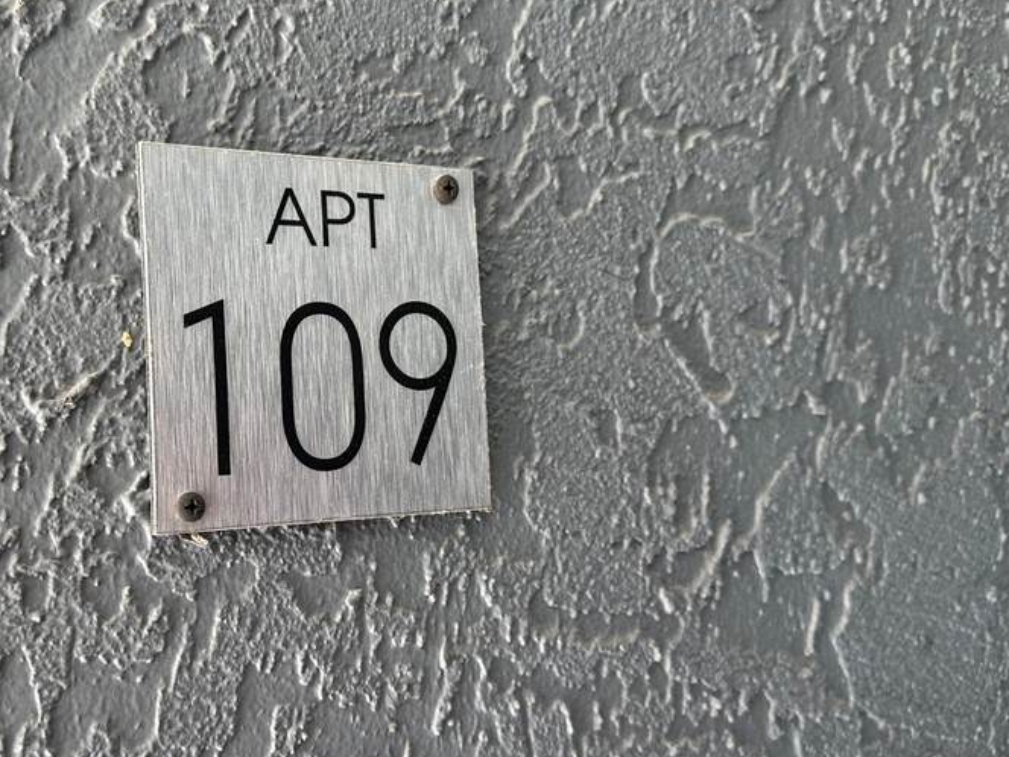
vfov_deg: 38.6
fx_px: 1078
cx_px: 340
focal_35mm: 37
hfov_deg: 49.3
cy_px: 407
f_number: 1.78
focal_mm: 6.86
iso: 100
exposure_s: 1/121
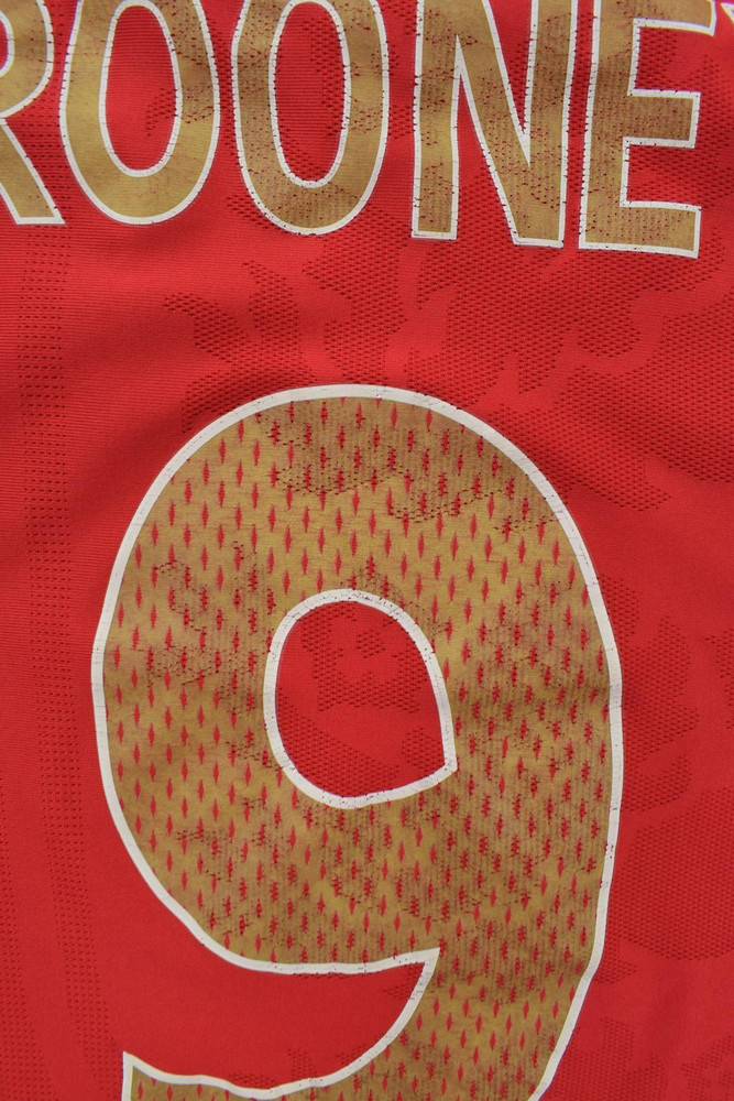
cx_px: 367
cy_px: 550
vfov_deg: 67.4
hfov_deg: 47.9
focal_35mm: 27
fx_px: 825
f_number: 11
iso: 400
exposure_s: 1/60
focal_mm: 18
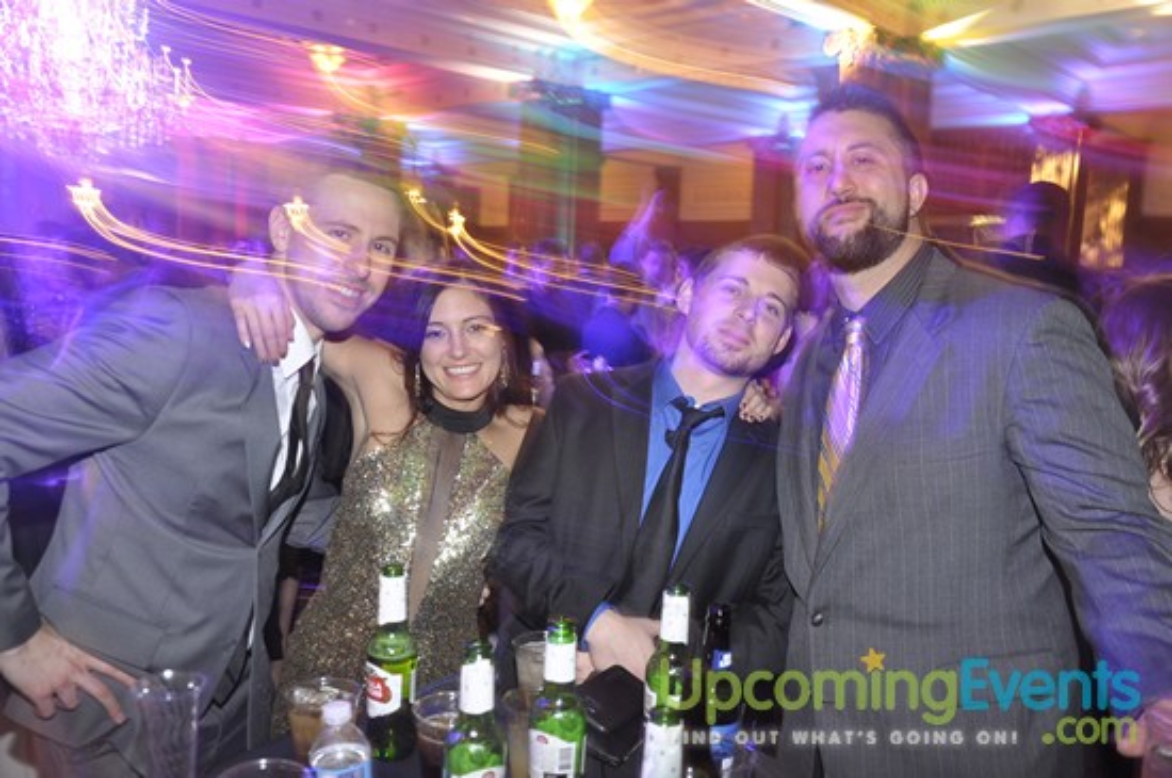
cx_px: 586
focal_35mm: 32
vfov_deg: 41.6
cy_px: 389
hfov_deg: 59.6
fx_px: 1024
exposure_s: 1
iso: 400
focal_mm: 21
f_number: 5
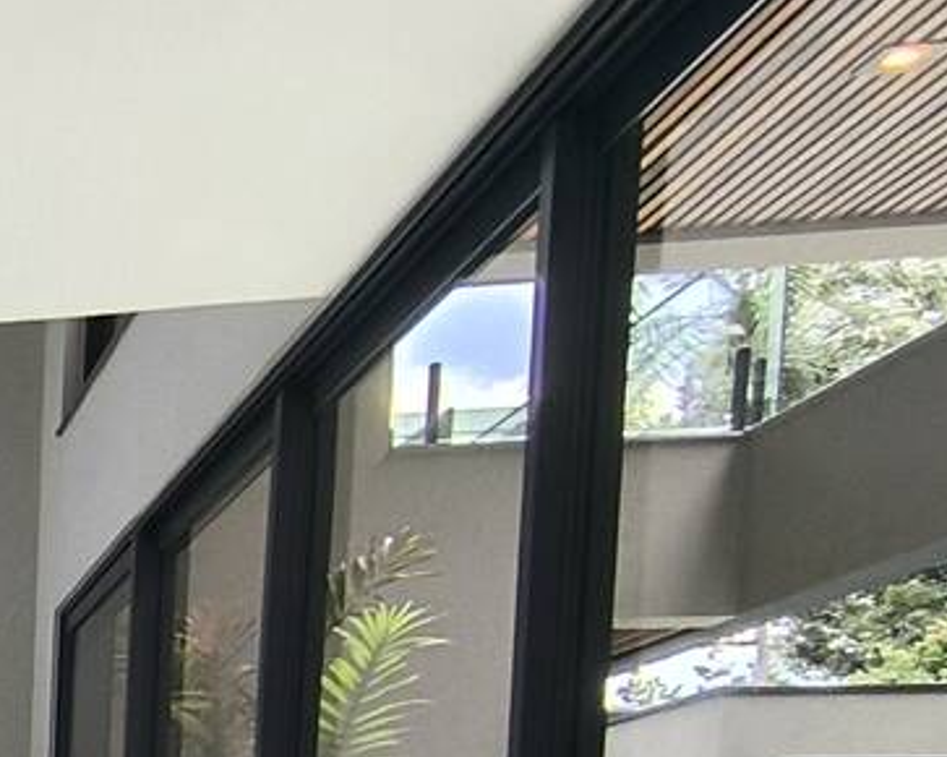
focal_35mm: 62
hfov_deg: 21.1
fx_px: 1737
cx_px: -738
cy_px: 1023
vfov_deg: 21.8
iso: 50
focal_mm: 1.65
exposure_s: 1/124
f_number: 2.2
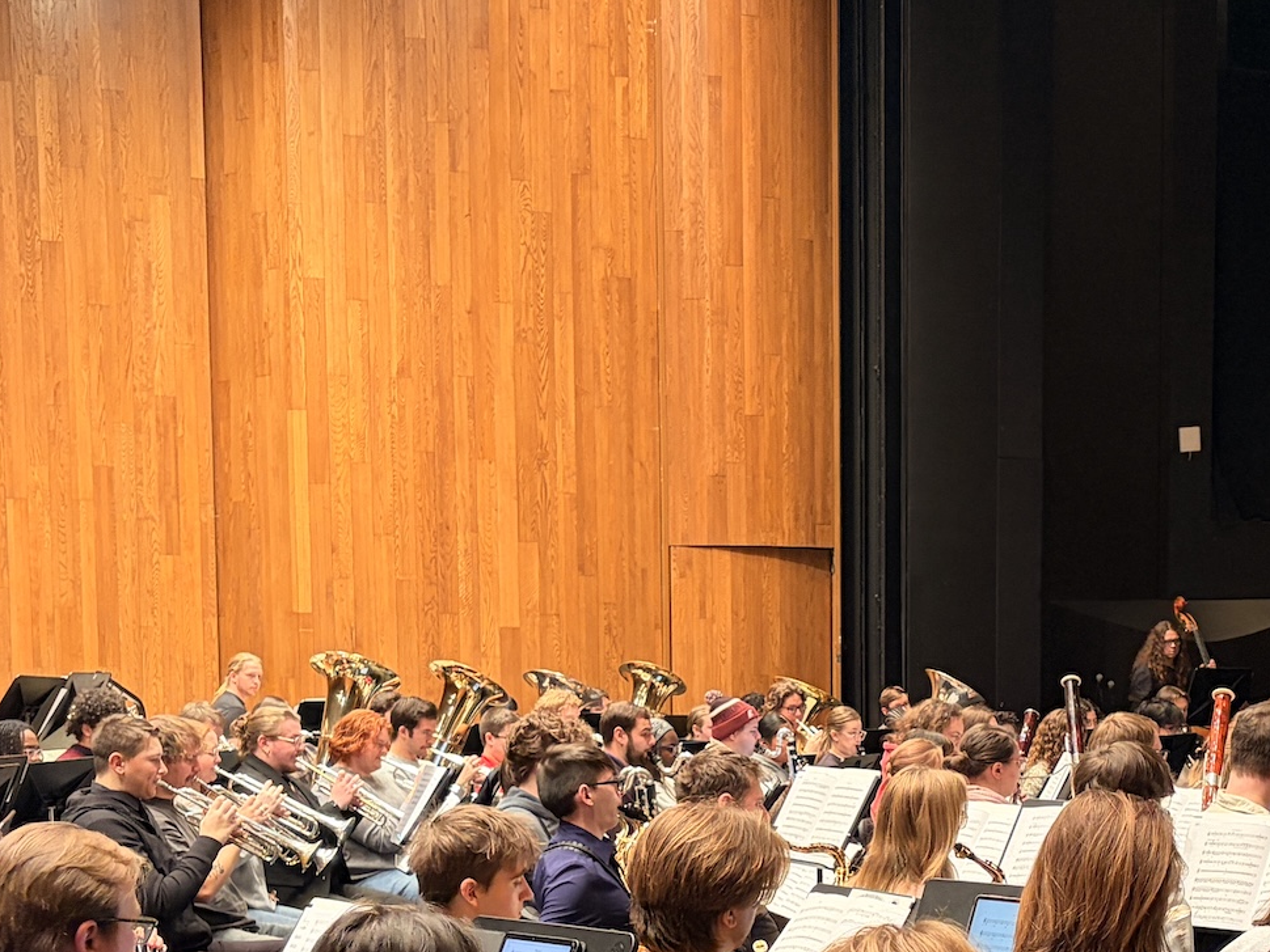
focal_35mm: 59
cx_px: 872
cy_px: 826
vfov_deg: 24.2
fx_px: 2165
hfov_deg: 32.4
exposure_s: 1/60
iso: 400
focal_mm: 5.96
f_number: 1.6
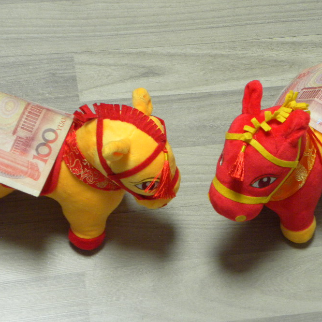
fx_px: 1073
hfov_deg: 17.0
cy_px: 148
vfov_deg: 17.1
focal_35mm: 102
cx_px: 196
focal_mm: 13.4
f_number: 4
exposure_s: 1/11.4
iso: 224
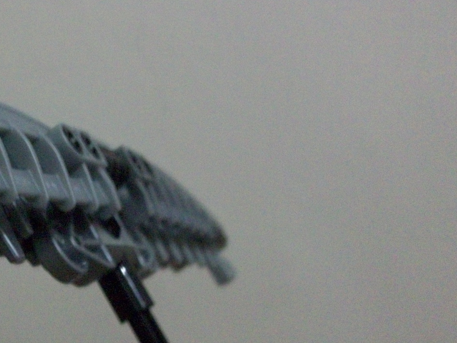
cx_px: 75
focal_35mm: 59
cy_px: 186
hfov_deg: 31.6
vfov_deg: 24.8
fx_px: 779
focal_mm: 5.7
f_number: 2.8
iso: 320
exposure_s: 1/8
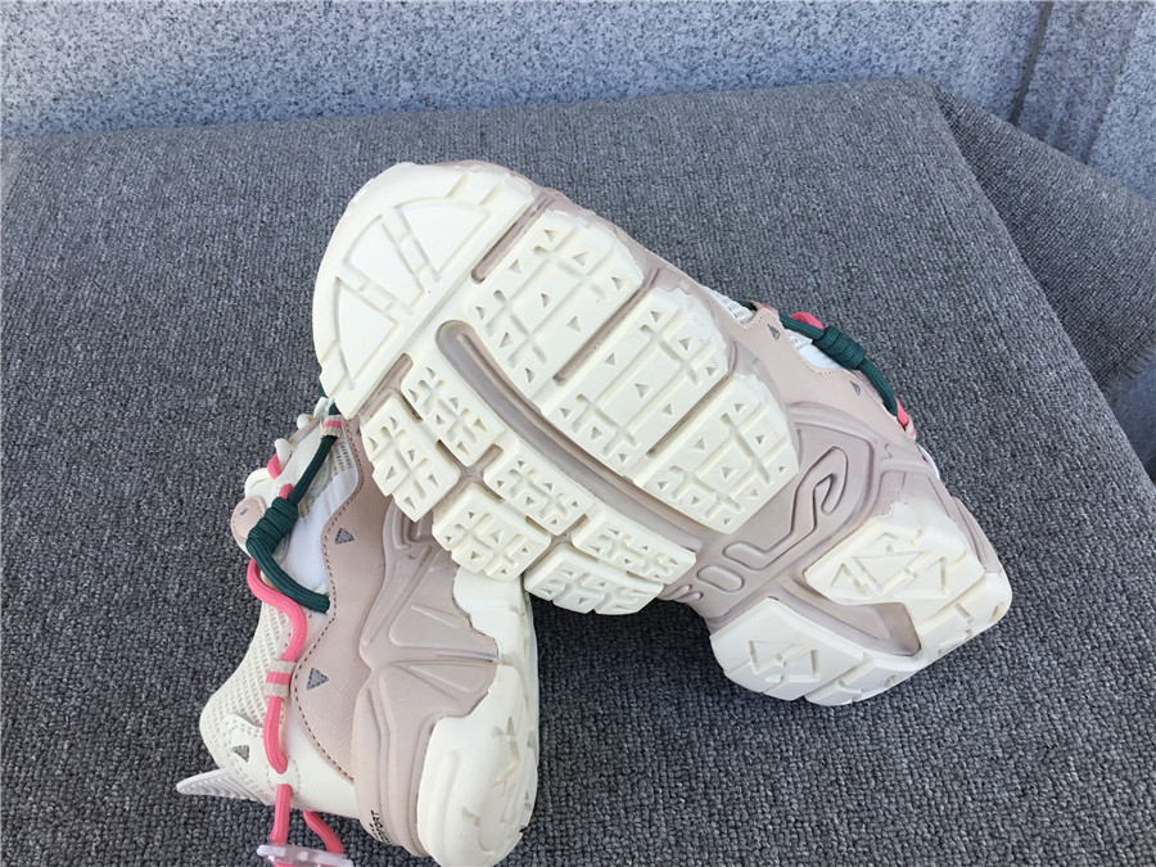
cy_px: 434
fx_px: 1035
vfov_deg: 45.4
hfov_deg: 58.4
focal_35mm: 31
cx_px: 578
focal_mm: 3.3
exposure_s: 1/297
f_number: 2.4
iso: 25
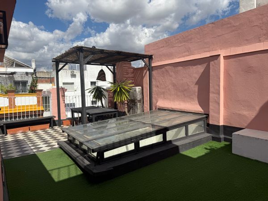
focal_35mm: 24
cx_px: 134
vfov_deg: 56.8
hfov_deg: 71.6
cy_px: 100
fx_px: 186
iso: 80
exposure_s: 1/7353
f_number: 1.78
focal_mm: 6.76
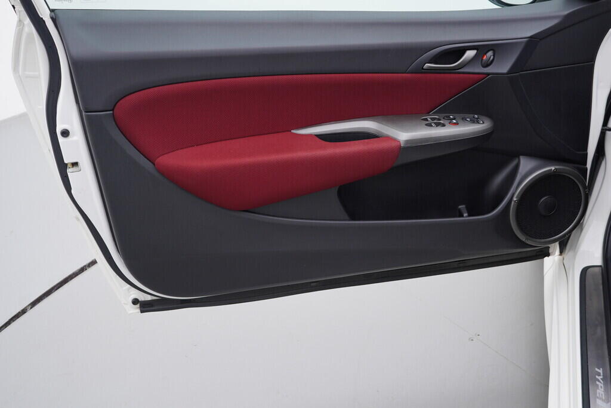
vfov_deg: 36.9
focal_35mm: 36
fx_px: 611
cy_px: 204
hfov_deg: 53.1
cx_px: 306
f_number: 3.5
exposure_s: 1/60
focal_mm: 24
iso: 125
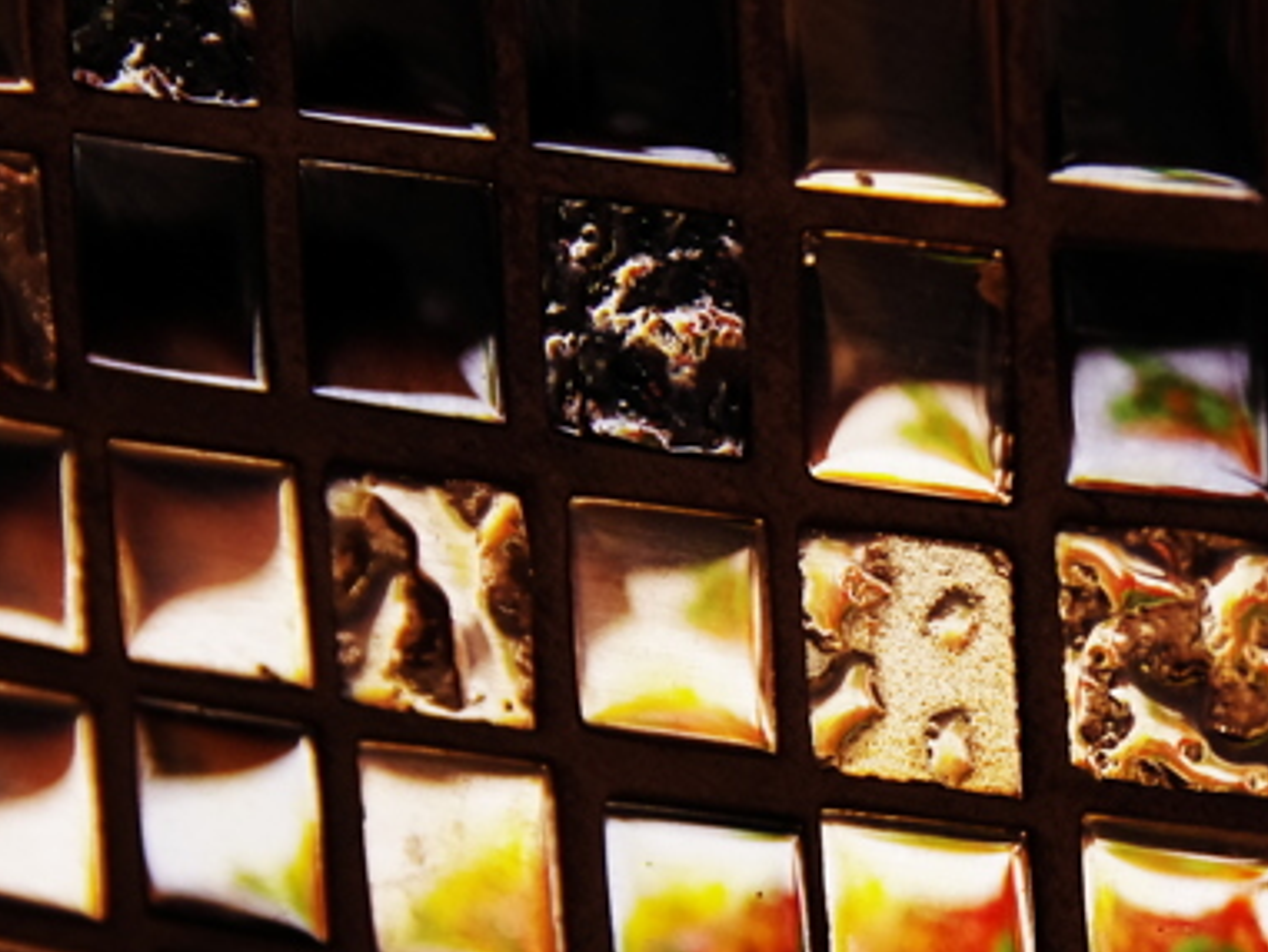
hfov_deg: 8.5
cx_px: 1248
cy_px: 912
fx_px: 8501
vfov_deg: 6.4
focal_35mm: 232
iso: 1600
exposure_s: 1/30
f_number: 4.5
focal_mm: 60
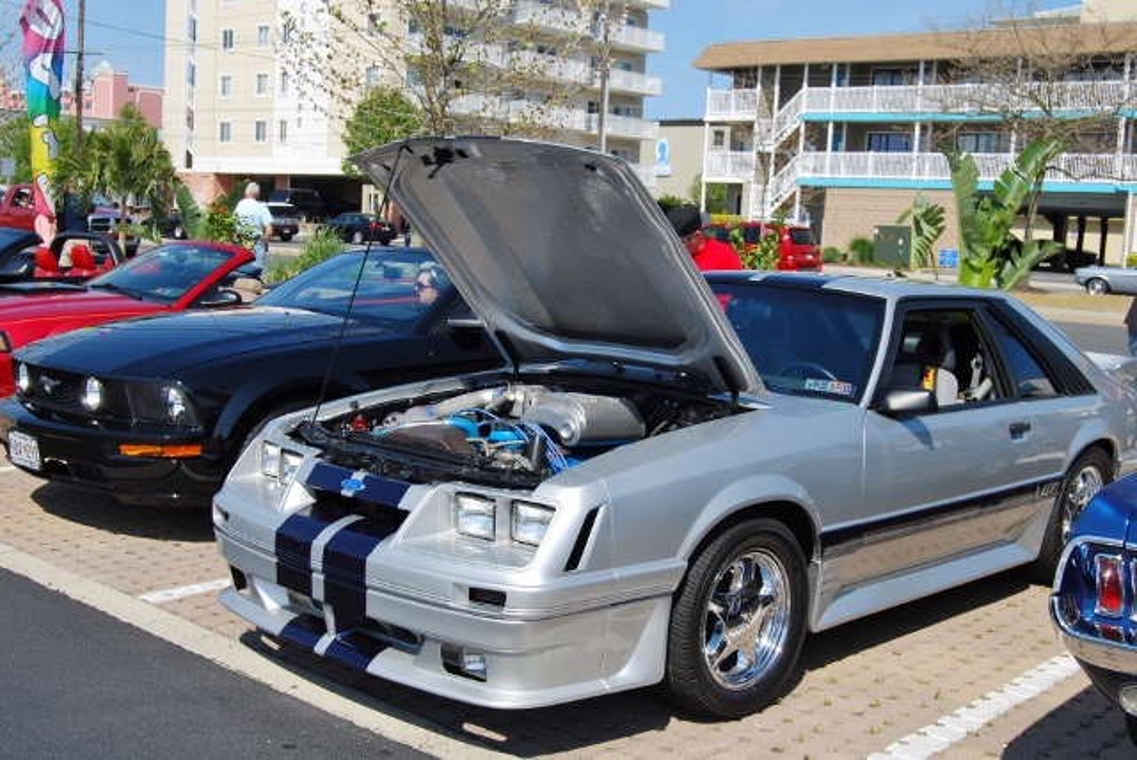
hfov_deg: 46.4
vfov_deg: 32.0
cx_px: 568
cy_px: 380
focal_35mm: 42
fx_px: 1328
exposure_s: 1/320
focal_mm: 28
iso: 200
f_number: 10
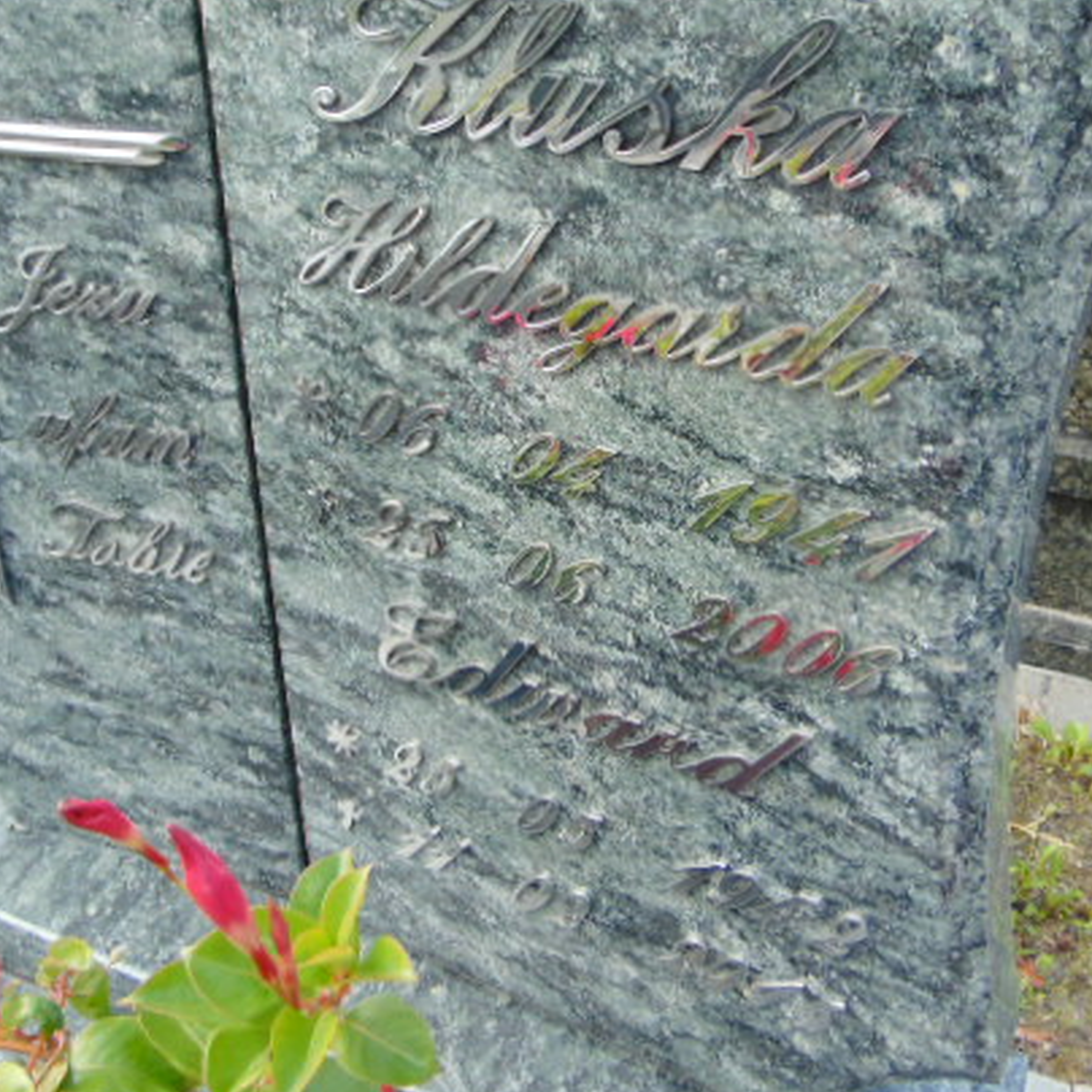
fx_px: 1249
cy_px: 500
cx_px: 587
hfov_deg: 47.2
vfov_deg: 47.2
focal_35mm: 35
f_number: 3
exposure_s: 1/250
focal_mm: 4.5
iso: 80
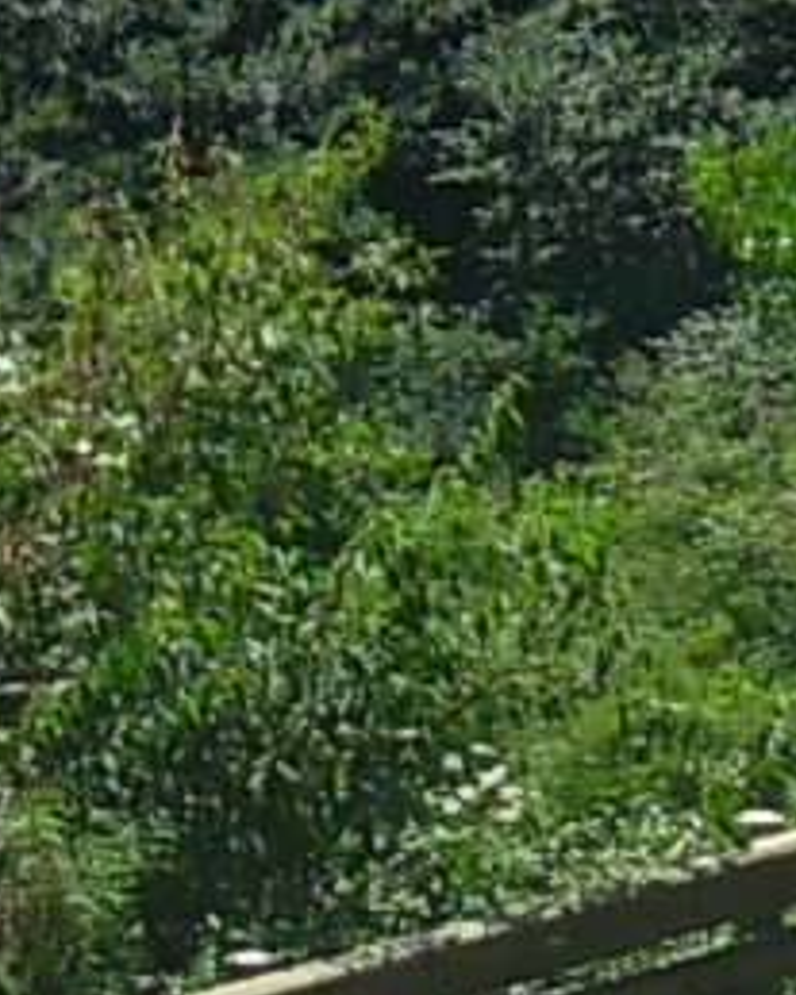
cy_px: 1406
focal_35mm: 432
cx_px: 1600
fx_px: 12729
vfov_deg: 4.5
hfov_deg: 3.6
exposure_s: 1/430
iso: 50
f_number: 4.2
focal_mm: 18.6
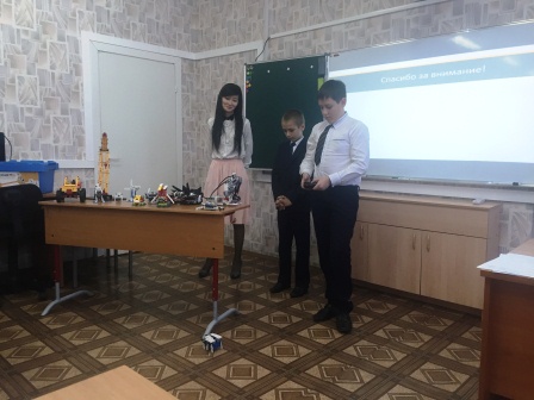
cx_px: 267
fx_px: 447
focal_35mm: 29
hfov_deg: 61.7
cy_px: 200
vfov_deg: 48.2
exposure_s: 1/33
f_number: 2.2
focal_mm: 4.15
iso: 64
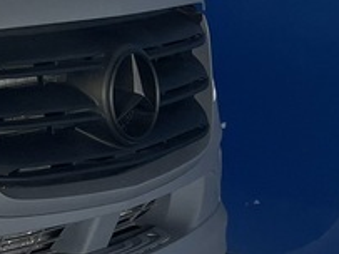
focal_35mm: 126
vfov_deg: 11.6
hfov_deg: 13.0
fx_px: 1233
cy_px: -12
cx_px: -392
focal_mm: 5.1
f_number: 1.6
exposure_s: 1/100
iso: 64
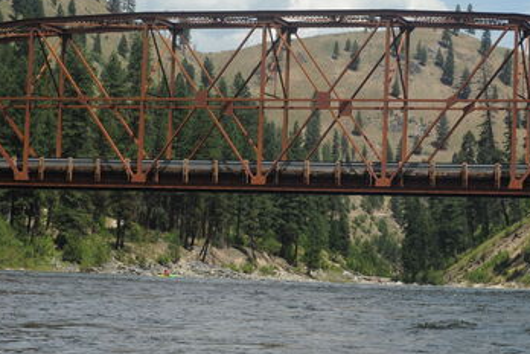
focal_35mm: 115
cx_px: 404
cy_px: 53
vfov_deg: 11.9
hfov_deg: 17.7
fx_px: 1693
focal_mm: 50
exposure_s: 1/800
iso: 200
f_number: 7.1
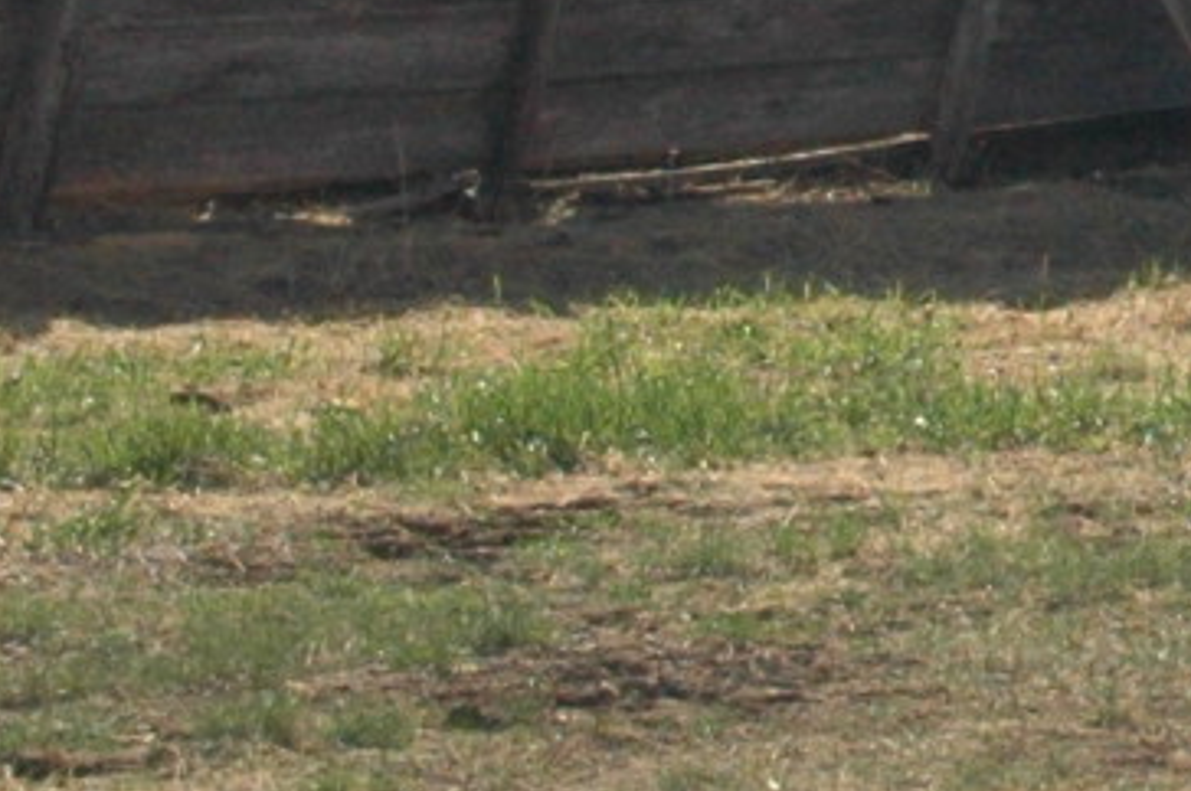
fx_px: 8233
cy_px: -696
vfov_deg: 5.4
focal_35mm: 249
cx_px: 3017
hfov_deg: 7.6
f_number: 8
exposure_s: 1/250
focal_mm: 27
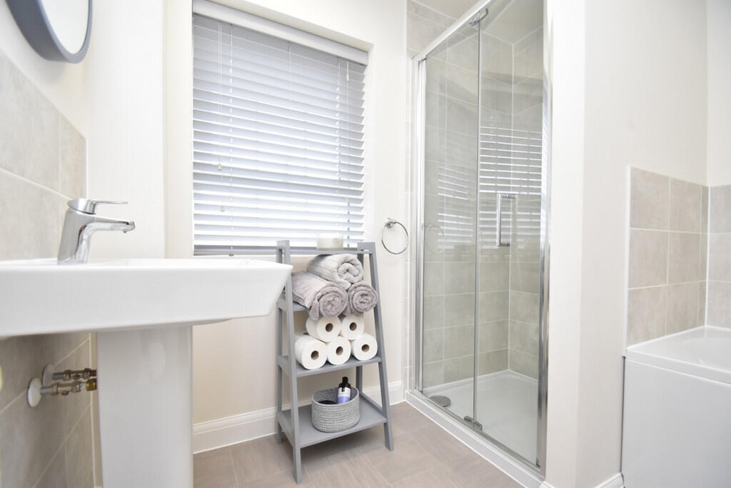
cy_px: 244
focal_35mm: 15
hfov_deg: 100.4
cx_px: 366
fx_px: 305
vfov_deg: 77.3
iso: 800
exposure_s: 1/250
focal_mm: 10
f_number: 3.5
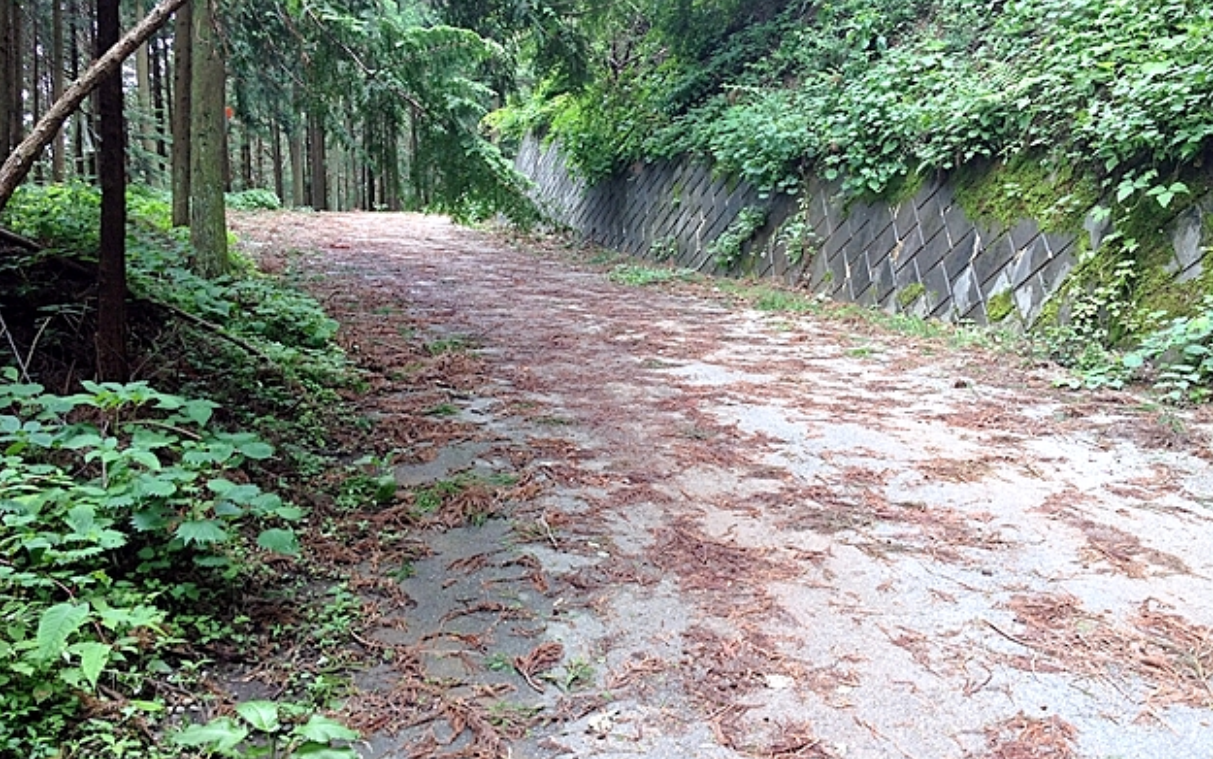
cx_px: 611
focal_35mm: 38
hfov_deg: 51.5
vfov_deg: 33.6
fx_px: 1257
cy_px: 388
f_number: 2.4
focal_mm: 4.28
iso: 80
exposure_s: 1/60
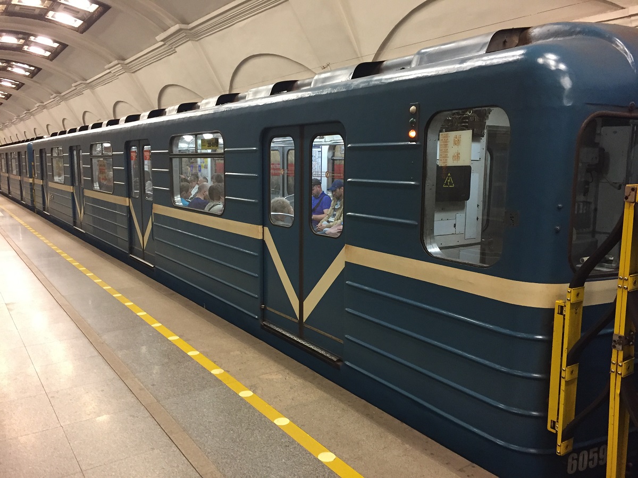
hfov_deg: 61.7
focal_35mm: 29
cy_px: 239
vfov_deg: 48.2
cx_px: 319
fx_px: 534
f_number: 2.2
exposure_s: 1/33
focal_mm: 4.15
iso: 250
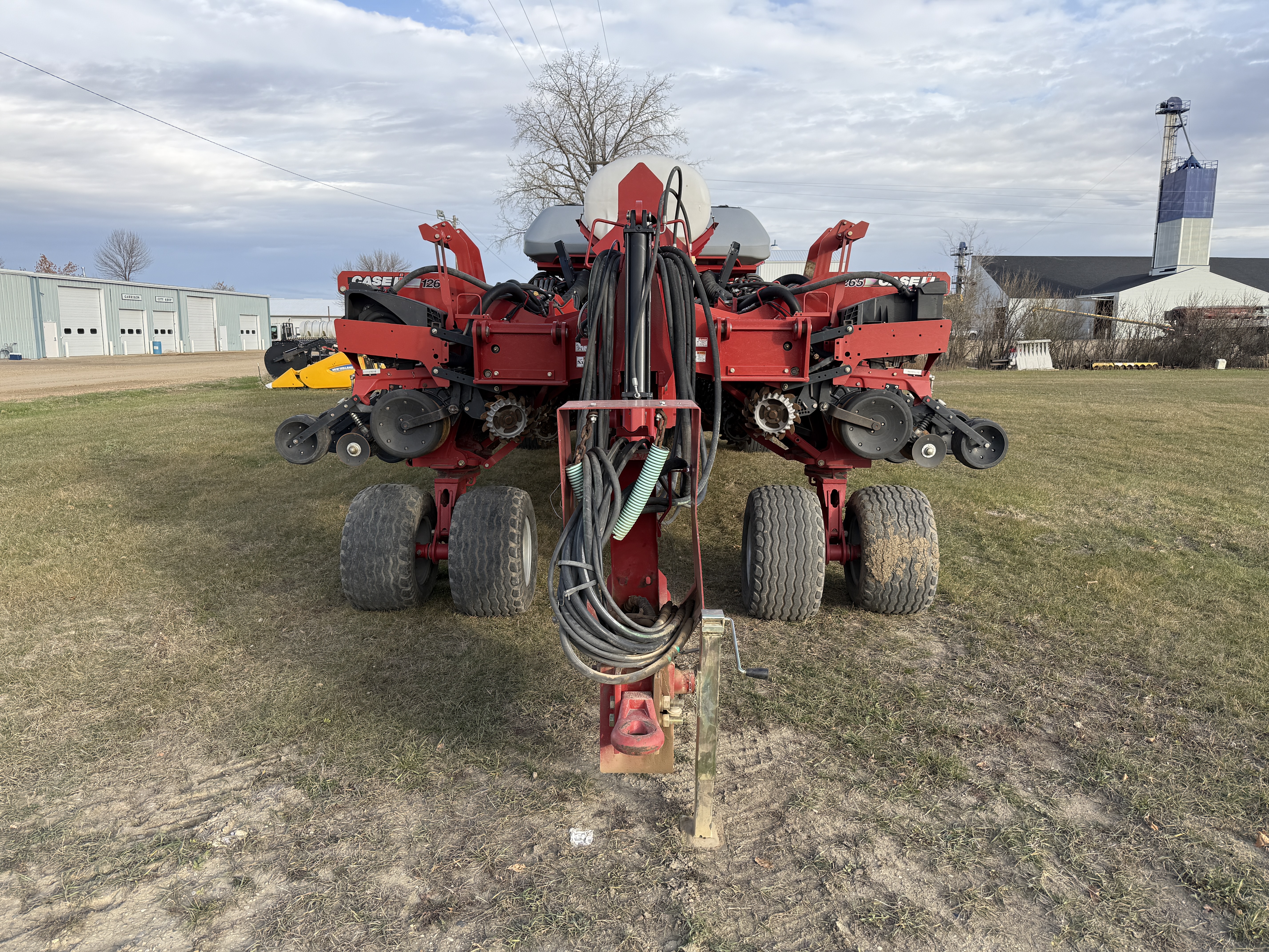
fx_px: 880
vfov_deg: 56.8
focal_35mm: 24
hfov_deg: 71.6
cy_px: 476
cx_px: 634
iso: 80
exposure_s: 1/1361
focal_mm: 6.76
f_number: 1.78
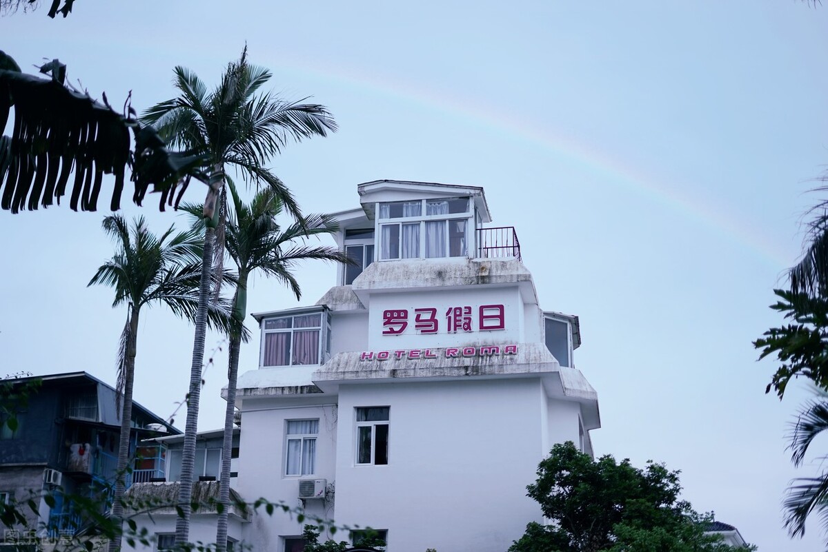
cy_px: 276
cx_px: 414
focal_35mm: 50
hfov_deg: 39.6
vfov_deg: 27.0
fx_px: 1150
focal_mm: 50
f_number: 1.8
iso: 100
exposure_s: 1/1600
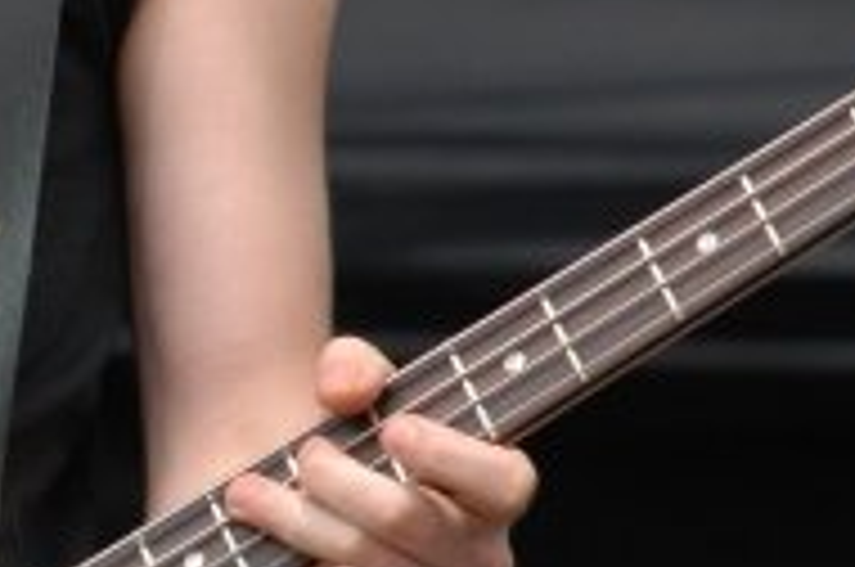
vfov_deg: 1.7
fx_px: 19609
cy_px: 468
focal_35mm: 827
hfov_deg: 2.5
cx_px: -216
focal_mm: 135
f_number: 5.6
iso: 200
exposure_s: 1/250
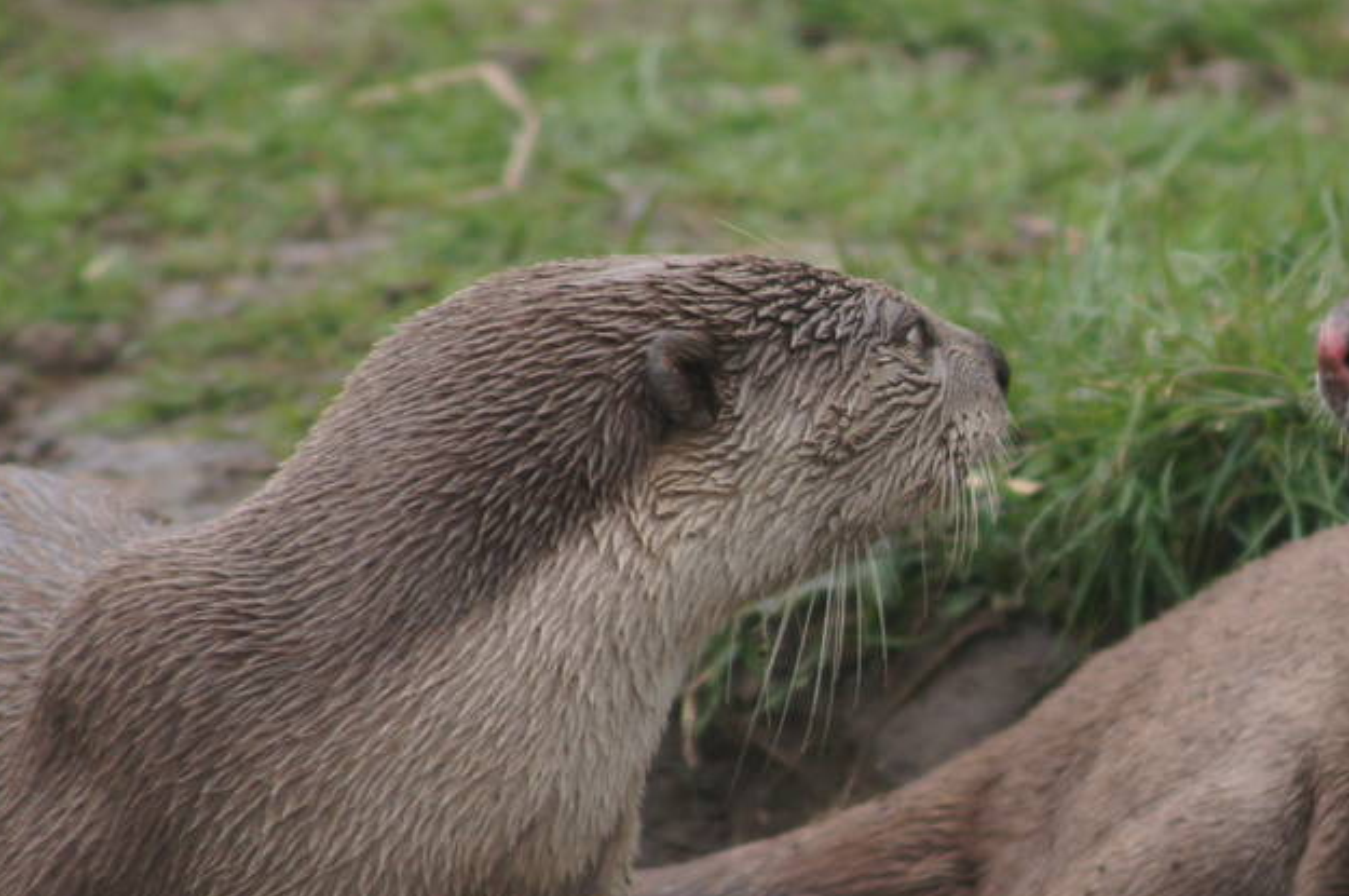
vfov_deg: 1.8
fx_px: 28741
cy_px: 660
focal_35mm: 768
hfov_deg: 2.7
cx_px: 1250
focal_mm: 200
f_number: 5.6
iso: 250
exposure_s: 1/320
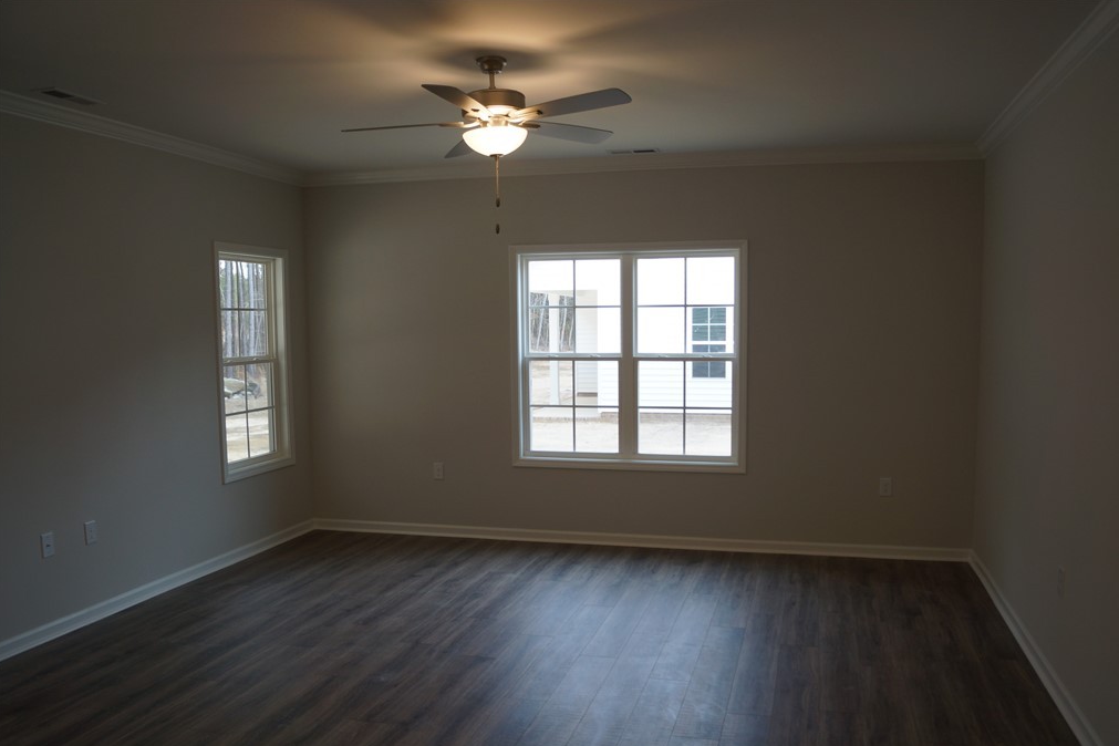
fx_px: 901
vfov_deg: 44.9
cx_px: 595
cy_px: 398
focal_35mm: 29
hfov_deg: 63.6
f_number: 4
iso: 125
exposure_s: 1/60
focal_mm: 18
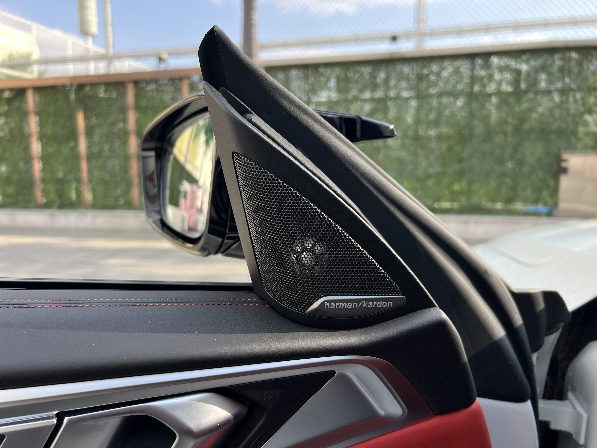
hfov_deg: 67.3
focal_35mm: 26
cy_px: 224
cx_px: 298
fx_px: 448
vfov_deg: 53.1
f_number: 1.5
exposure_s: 1/775
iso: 50
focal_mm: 5.7
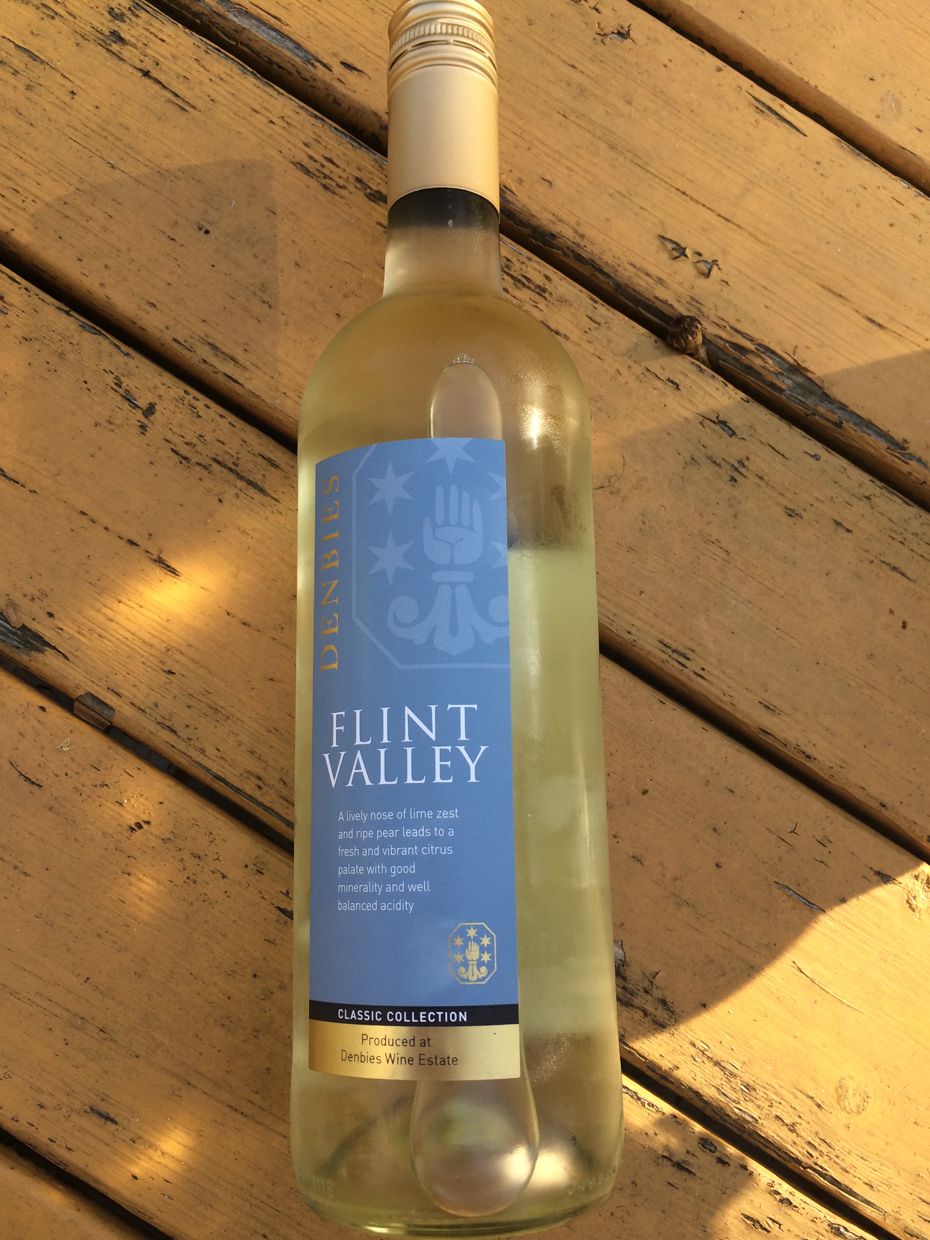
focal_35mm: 30
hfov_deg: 46.8
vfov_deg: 60.0
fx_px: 1075
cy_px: 634
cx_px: 463
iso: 32
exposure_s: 1/326
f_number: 2.2
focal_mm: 4.15
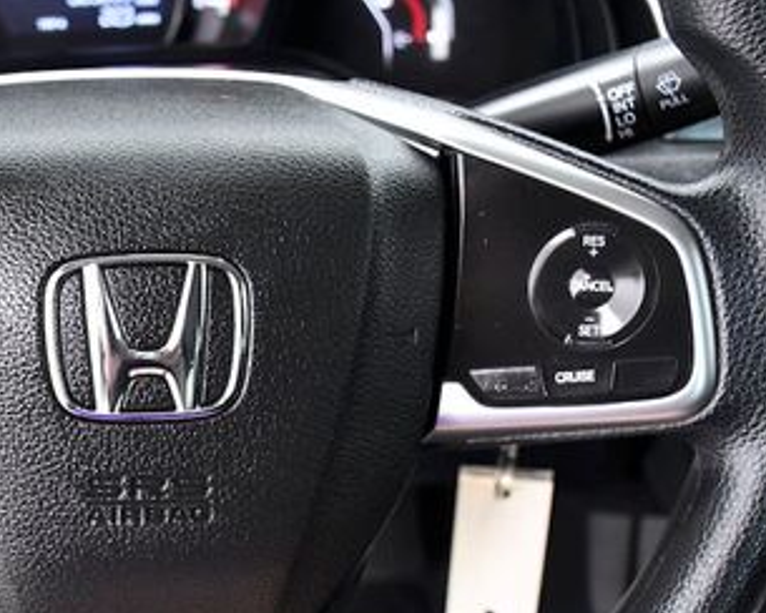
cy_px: 534
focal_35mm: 71
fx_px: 1610
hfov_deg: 26.3
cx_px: 153
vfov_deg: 21.2
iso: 2500
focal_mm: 24
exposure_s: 1/80
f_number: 4.5
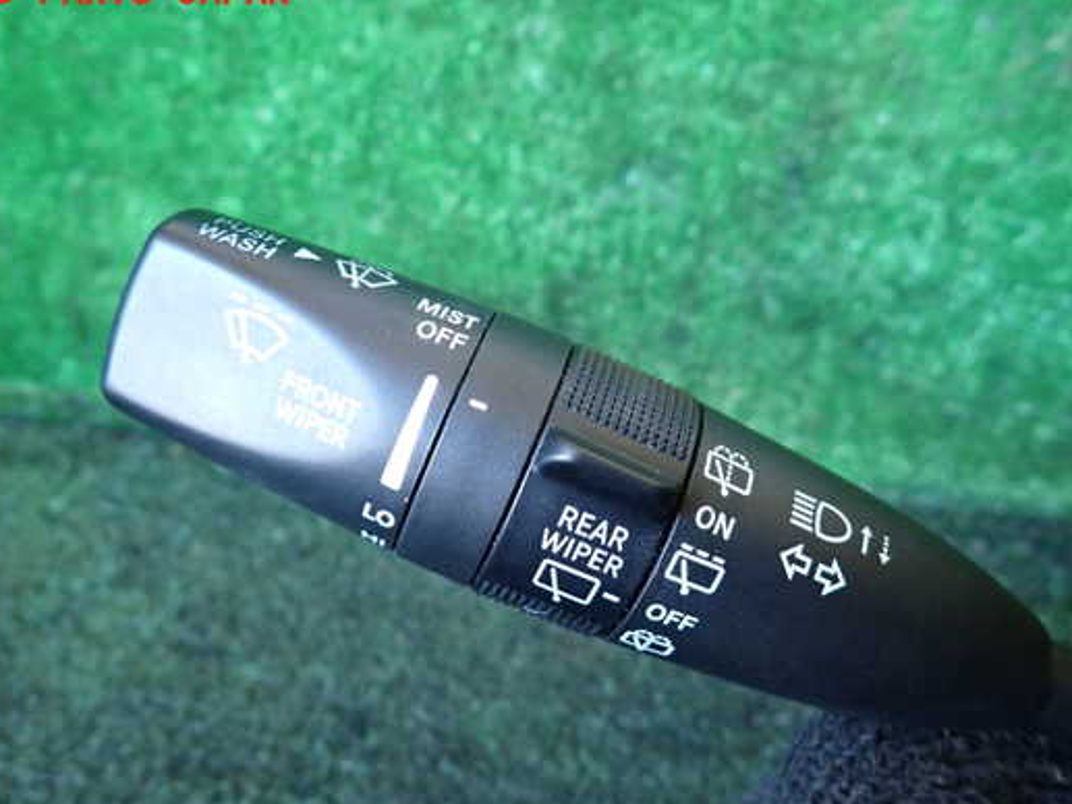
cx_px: 535
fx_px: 898
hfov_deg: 61.6
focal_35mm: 29
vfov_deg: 48.2
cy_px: 431
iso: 320
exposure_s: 1/30
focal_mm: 4.5
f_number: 2
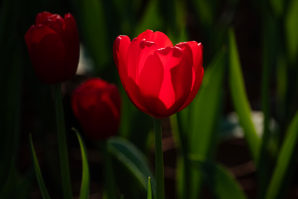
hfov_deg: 5.9
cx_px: 149
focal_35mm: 351
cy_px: 100
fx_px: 2905
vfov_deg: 3.9
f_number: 4
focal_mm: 128.59
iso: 400
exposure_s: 1/4000
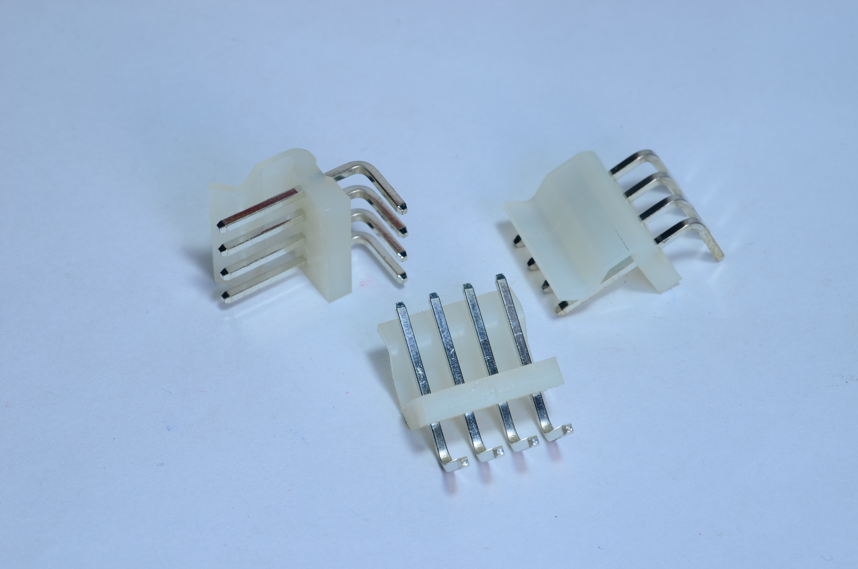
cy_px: 284
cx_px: 429
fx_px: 2141
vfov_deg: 15.1
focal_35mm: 90
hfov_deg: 22.7
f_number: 18
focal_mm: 60
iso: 100
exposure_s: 1/8
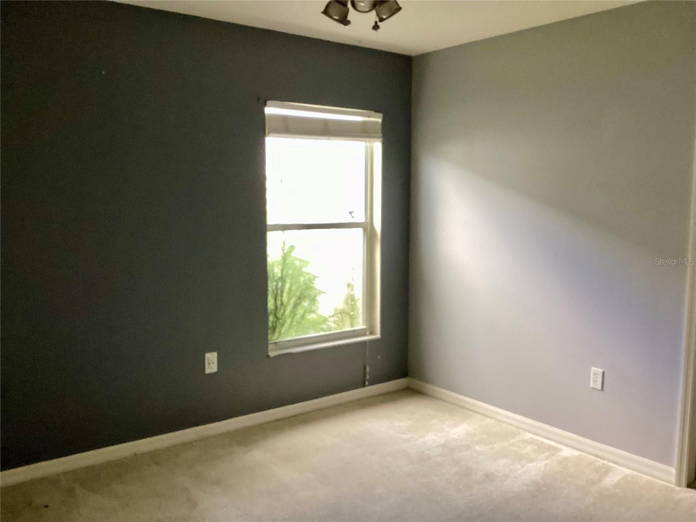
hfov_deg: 58.4
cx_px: 348
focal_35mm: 31
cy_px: 261
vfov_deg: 45.4
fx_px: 623
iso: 160
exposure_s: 1/60
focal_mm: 3.3
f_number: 2.4
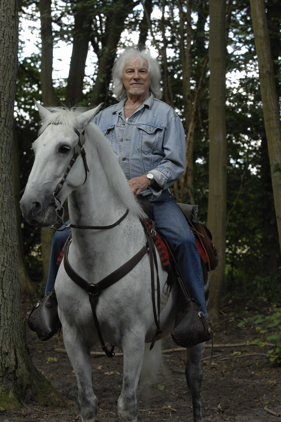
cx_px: 140
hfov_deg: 9.9
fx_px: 1620
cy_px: 211
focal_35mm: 138
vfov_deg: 14.9
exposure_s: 1/160
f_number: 6.3
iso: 500
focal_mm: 92
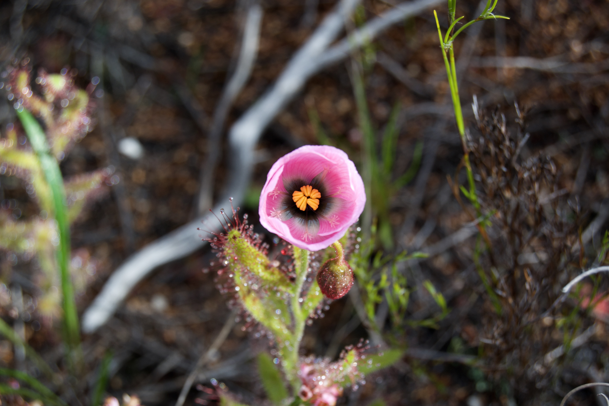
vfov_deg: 16.6
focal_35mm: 82
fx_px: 1396
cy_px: 203
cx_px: 304
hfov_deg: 24.6
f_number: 8
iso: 200
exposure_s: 1/125
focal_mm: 55
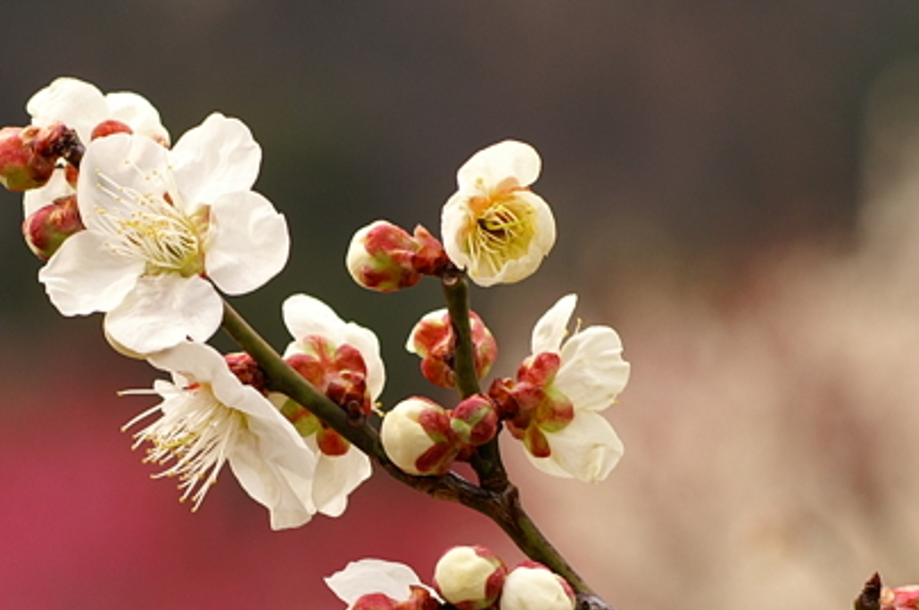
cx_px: 250
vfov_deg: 7.2
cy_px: 480
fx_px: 4843
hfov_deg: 10.8
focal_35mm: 190
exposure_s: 1/320
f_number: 5.6
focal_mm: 50
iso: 100
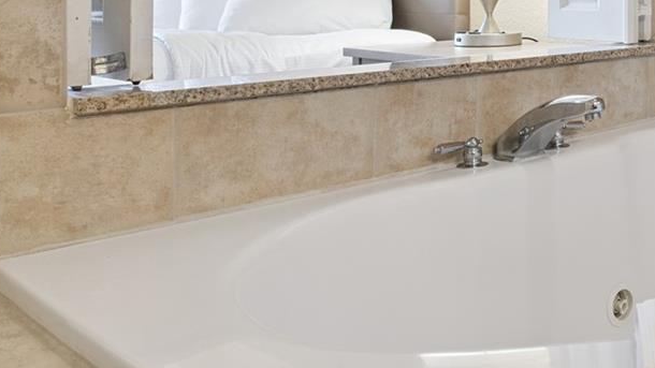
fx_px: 764
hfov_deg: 37.1
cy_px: -12
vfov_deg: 25.6
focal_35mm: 44
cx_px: 757
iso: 200
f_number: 10
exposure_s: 1/8
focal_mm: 16
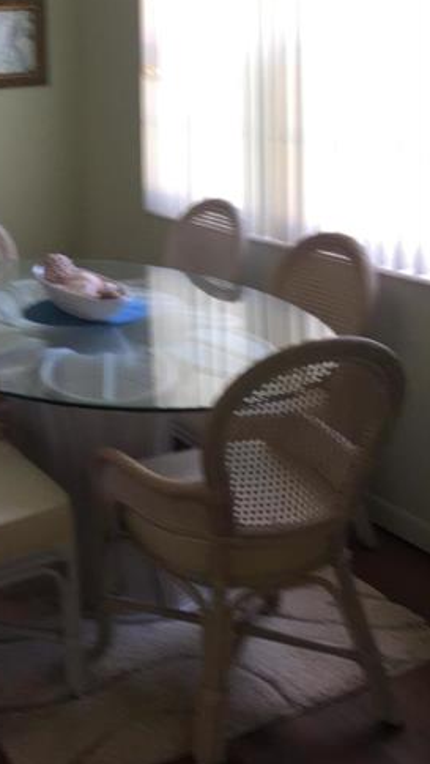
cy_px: 191
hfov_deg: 22.8
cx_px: -22
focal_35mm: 50
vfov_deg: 40.2
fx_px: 1013
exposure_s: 1/60
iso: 40
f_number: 2.2
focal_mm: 4.15
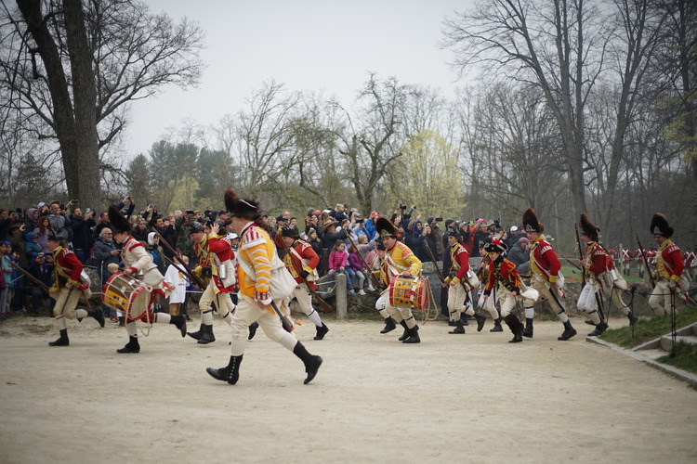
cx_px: 348
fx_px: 968
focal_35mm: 50
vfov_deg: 27.0
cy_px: 232
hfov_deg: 39.6
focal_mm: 50
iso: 320
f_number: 1.8
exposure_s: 1/2000
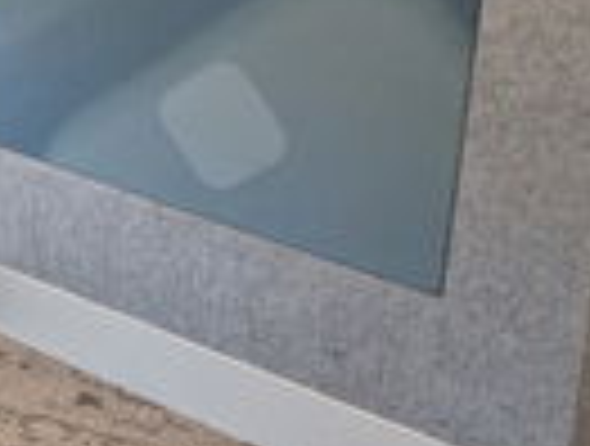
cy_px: -225
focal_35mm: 103
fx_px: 1760
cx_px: -581
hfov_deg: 15.4
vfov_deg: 13.6
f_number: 1.85
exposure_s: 1/84
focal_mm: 6.81
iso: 52
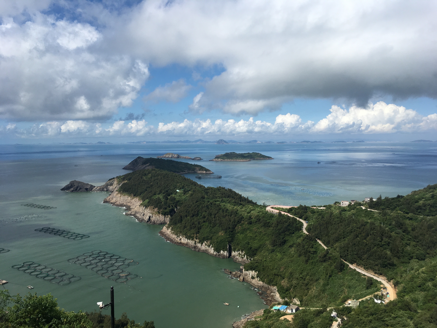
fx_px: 366
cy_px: 164
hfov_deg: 61.7
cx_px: 218
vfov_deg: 48.2
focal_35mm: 29
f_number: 2.2
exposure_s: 1/2564
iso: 25
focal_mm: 4.15
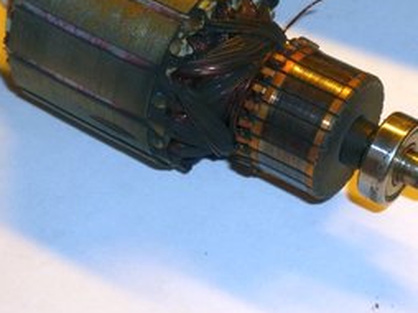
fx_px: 1255
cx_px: 221
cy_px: 74
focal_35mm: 104
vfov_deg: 14.1
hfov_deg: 18.9
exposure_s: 1/60
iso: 250
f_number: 4.2
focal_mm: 11.7
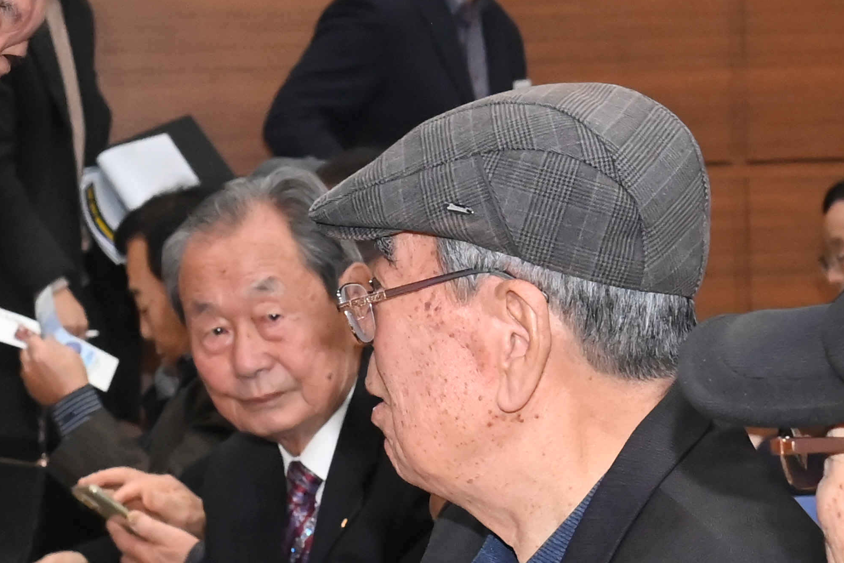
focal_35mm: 129
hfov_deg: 15.6
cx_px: 2
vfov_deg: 10.6
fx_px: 3025
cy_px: 359
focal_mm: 46
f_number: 7.1
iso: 8000
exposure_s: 1/160
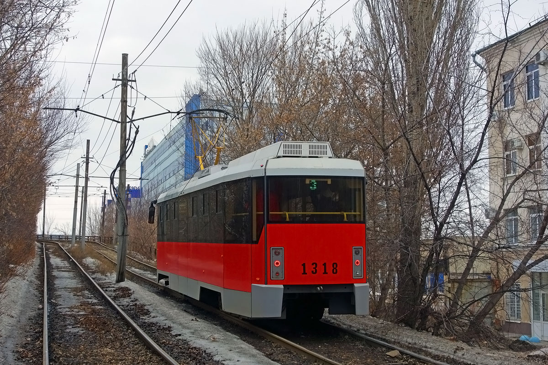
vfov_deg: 29.2
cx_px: 274
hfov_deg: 42.7
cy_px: 182
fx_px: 700
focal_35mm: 46
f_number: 3.5
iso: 125
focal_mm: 16.99
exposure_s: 1/500
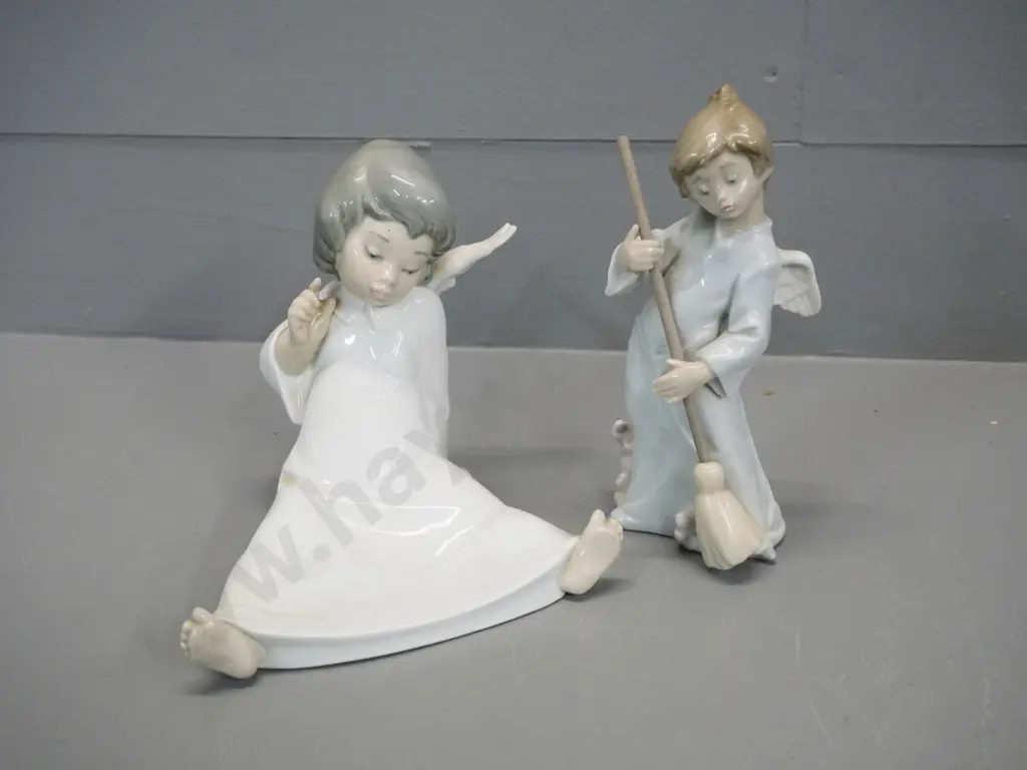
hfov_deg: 42.9
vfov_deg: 32.9
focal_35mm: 44
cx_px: 514
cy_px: 385
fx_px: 1305
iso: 3200
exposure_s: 1/100
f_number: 5.6
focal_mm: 22
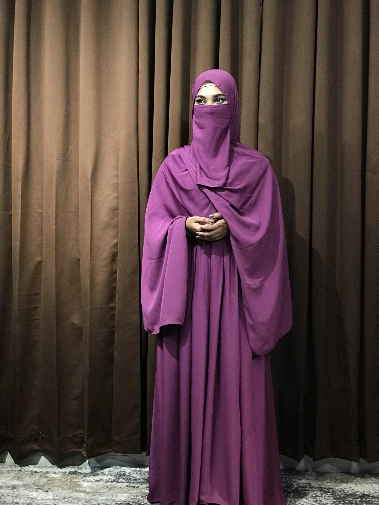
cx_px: 190
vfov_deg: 33.8
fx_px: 832
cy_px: 252
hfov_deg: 25.7
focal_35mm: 57
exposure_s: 1/50
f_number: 2.8
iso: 250
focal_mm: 6.6
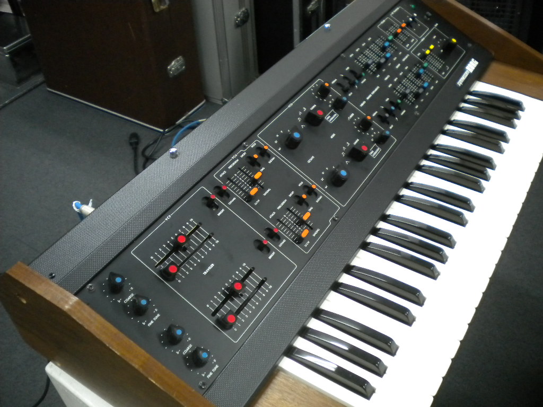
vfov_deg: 40.7
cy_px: 204
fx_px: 549
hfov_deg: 52.6
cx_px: 272
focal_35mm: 35
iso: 400
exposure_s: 1/23
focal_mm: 6.3
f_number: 3.1
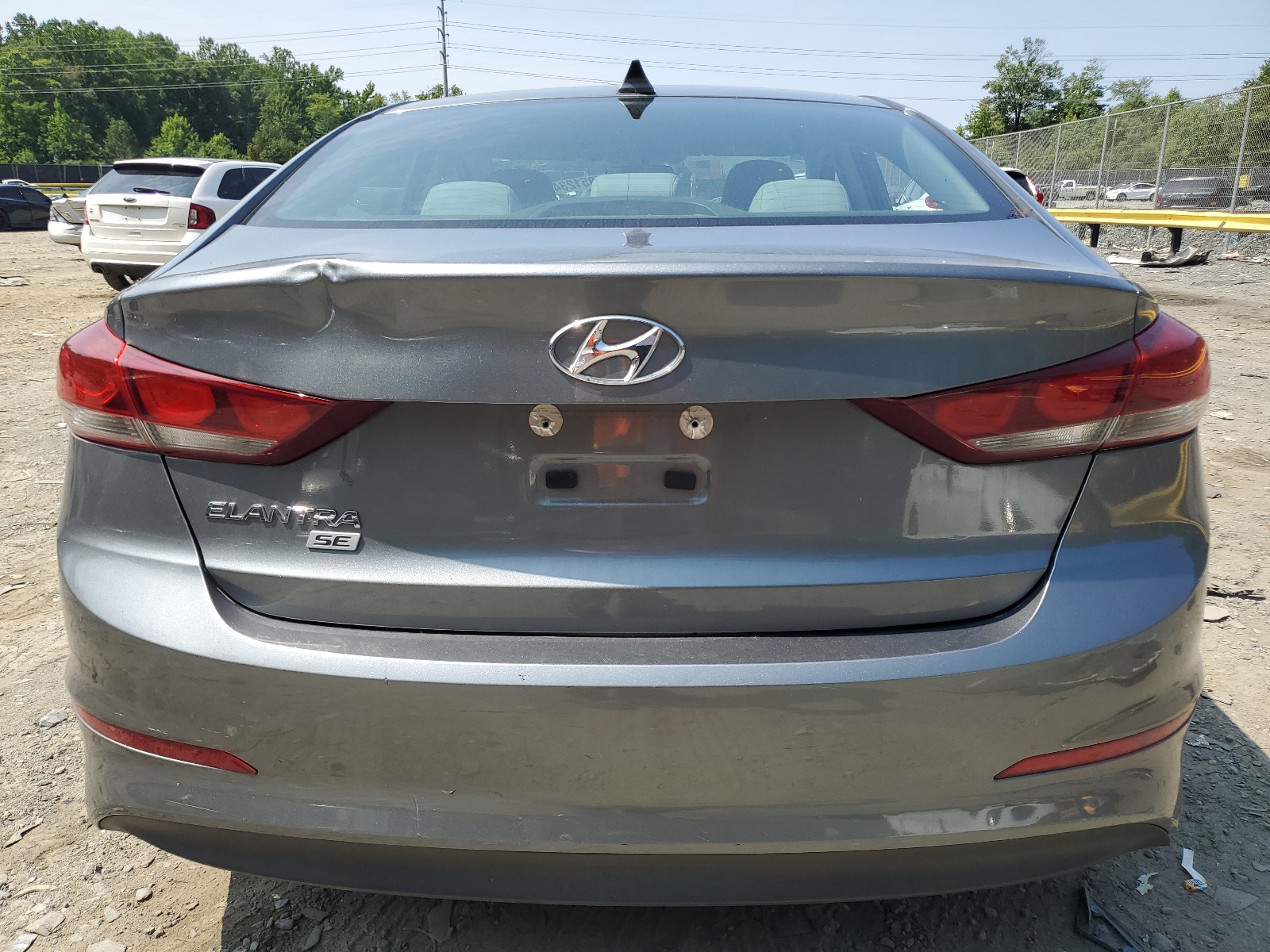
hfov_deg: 67.3
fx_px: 954
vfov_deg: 53.1
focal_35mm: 26
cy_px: 476
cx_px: 635
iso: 50
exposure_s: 1/2000
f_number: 1.5
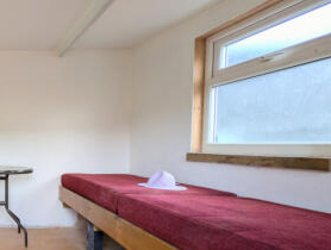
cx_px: -8
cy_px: 155
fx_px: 240
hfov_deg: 52.8
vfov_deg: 54.5
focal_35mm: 25
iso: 27
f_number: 1.95
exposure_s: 1/62.5
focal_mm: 2.23
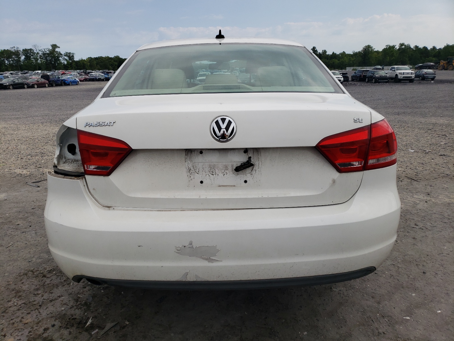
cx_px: 227
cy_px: 170
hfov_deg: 67.3
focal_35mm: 26
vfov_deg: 53.1
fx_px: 341
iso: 50
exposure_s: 1/5000
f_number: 1.5
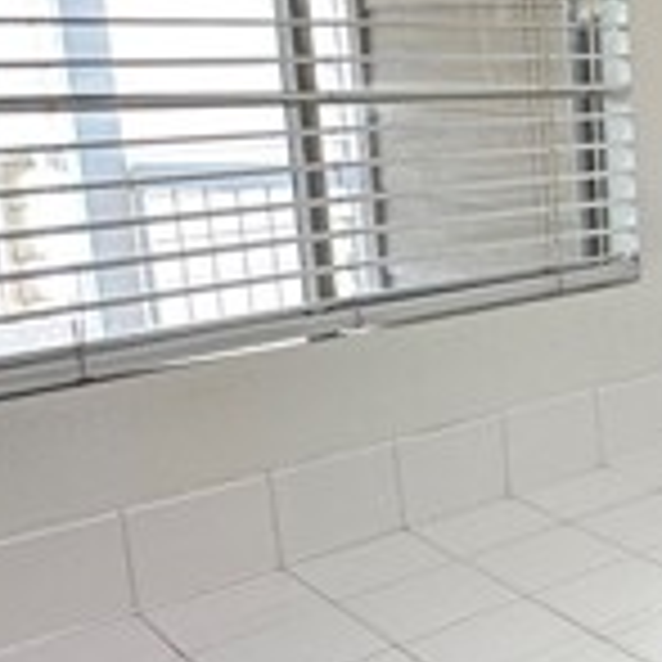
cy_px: 279
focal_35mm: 54
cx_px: 946
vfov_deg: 31.6
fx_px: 1168
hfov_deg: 25.3
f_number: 2.2
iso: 160
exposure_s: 1/120
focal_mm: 2.22
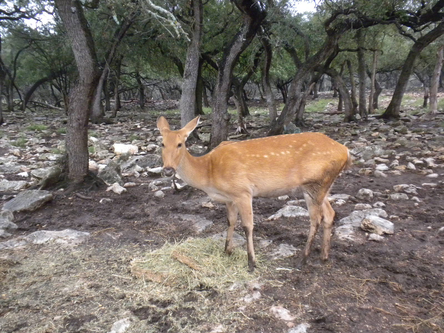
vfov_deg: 38.7
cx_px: 222
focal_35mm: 37
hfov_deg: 50.1
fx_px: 475
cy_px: 166
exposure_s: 1/247
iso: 400
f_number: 3.5
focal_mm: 6.6
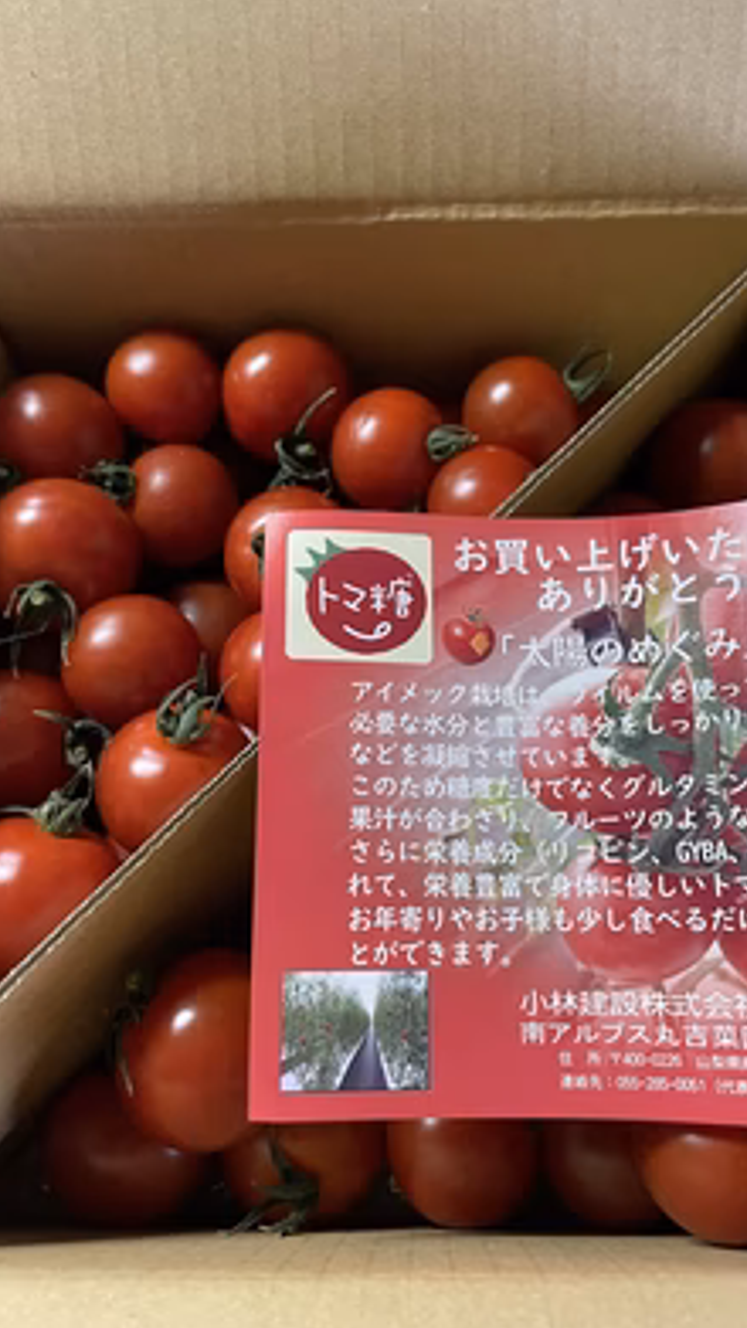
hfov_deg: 40.2
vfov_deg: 66.1
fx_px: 1021
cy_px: 669
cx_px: 380
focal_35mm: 29
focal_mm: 4.2
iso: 400
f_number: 1.6
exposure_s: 1/50
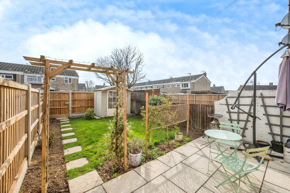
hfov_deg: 104.2
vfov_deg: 81.3
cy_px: 96
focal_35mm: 14
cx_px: 145
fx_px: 113
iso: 400
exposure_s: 1/1250
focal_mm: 14
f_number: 8
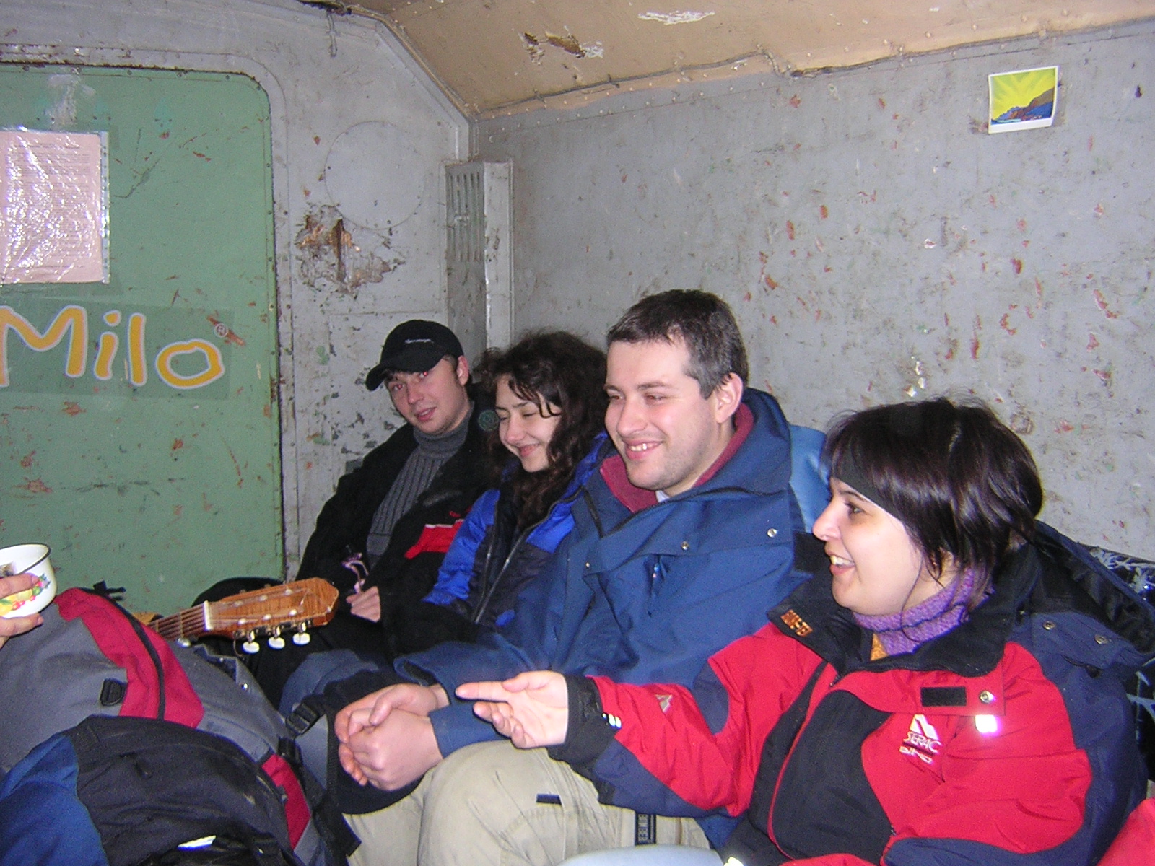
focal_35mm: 36
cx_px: 578
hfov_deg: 51.4
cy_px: 433
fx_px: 1201
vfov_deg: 39.7
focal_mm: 4.7
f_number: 2.6
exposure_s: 1/60.1
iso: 268
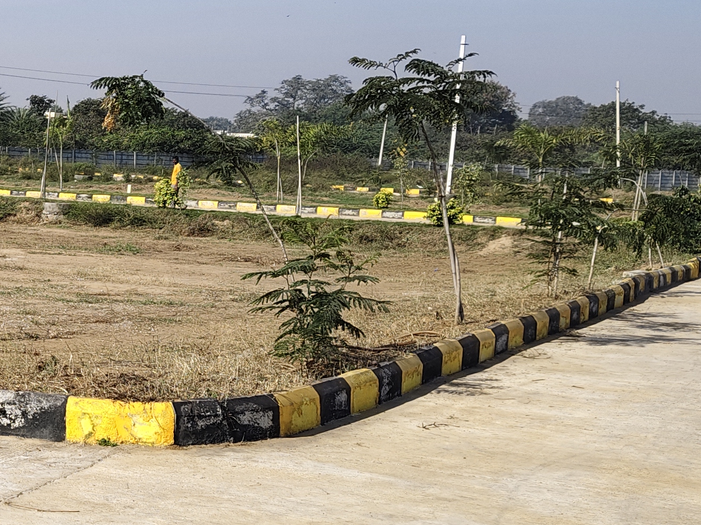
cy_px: 233
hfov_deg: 22.8
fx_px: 1519
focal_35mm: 75
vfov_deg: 19.6
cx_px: -238
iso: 50
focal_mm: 5.56
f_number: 1.88
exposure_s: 1/365
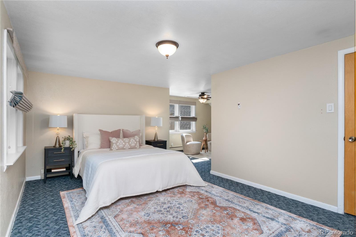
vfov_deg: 67.4
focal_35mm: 18
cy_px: 118
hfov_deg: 90.0
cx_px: 178
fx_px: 178
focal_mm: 12
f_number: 9
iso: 200
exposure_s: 1/2
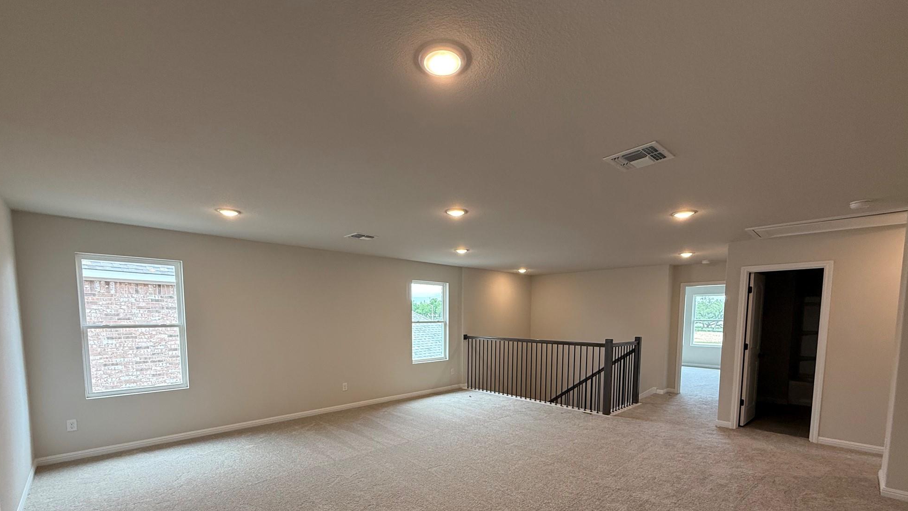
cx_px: 457
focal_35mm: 16
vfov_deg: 65.0
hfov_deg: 99.4
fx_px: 385
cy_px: 349
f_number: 2.2
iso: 160
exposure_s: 1/120
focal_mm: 2.22
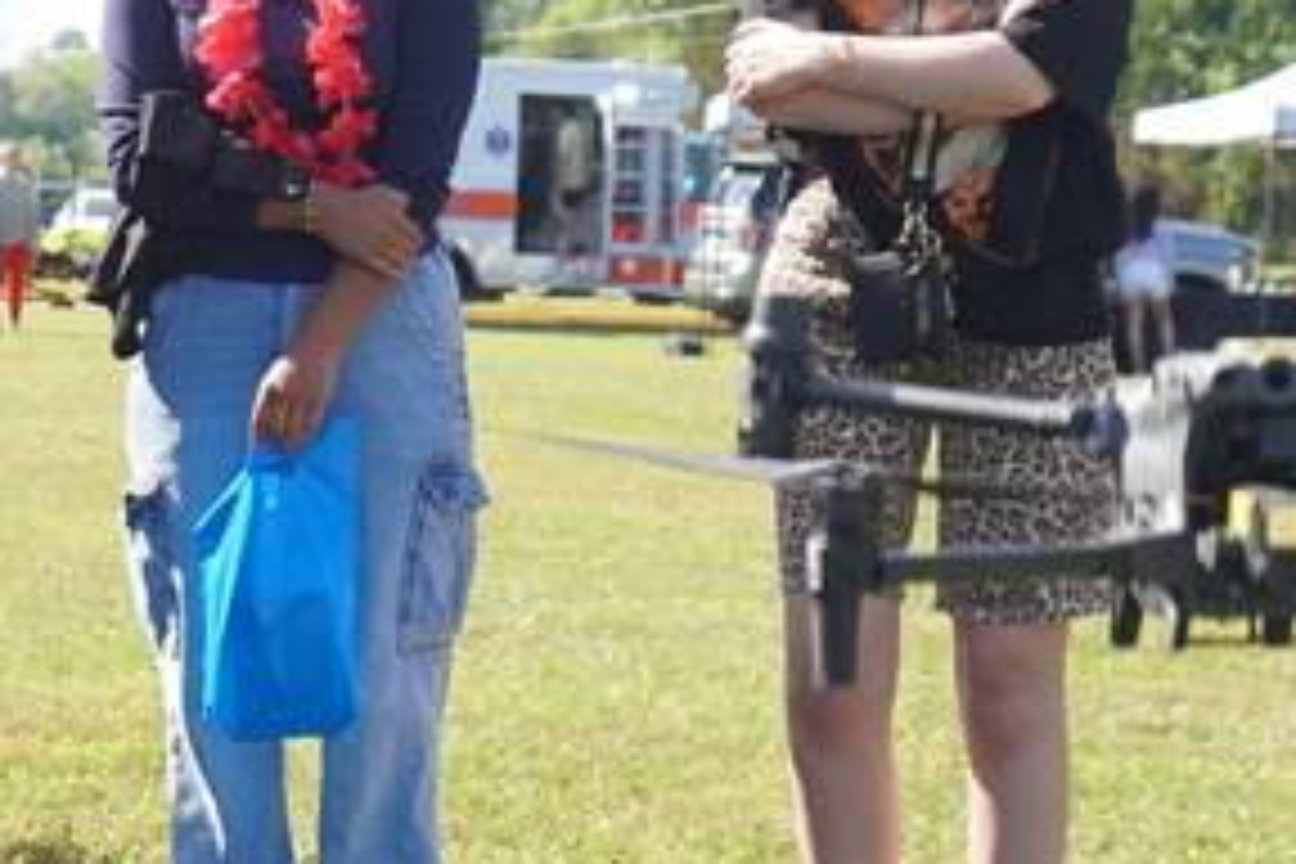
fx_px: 4860
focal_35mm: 135
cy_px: 479
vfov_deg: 10.2
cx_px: 324
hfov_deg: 15.1
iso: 100
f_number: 4.5
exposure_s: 1/250
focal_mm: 38
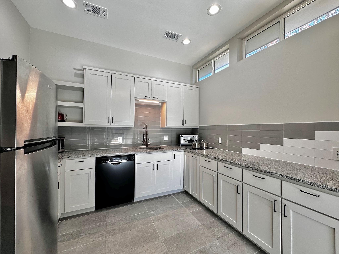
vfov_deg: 85.7
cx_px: 170
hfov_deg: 102.1
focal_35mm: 14
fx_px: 137
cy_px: 127
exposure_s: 1/120
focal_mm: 2.22
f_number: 2.2
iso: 80
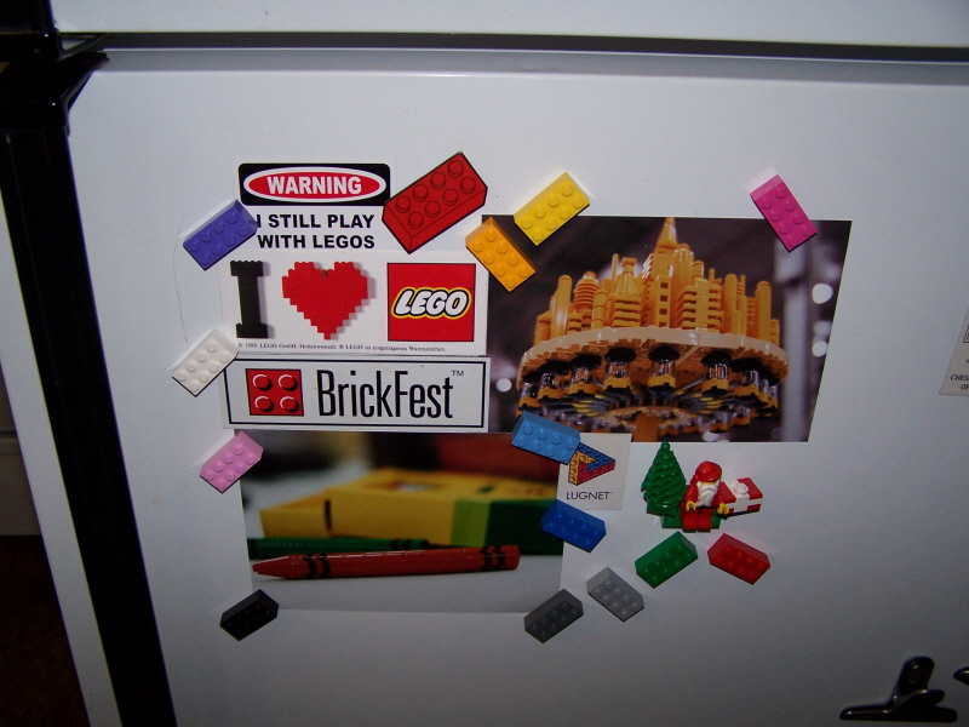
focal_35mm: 38
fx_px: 1064
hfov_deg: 49.0
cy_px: 364
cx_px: 484
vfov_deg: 37.7
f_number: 2.8
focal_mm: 6.3
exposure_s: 1/60
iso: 140
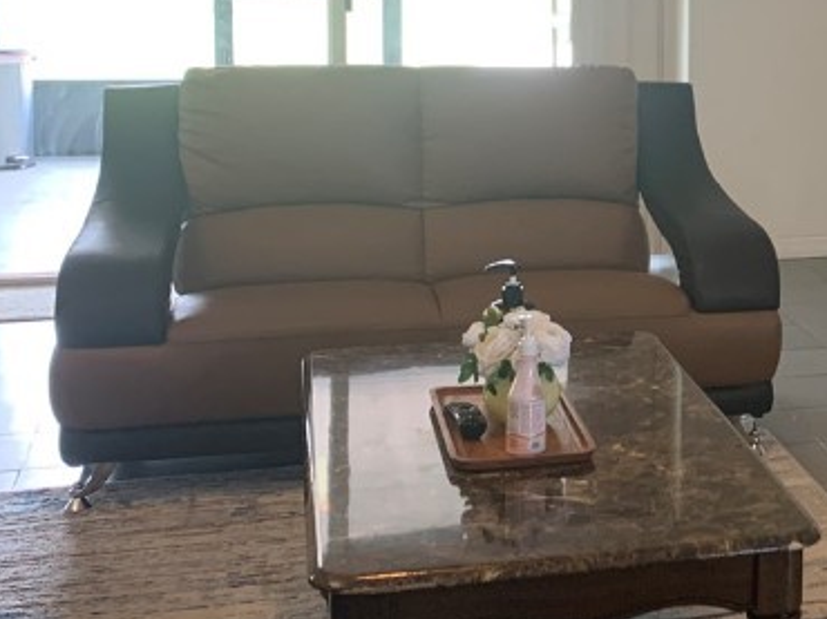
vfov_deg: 20.2
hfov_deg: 25.1
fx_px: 1719
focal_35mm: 72
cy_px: 130
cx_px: 921
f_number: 1.8
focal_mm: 4.25
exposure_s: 1/60
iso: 200
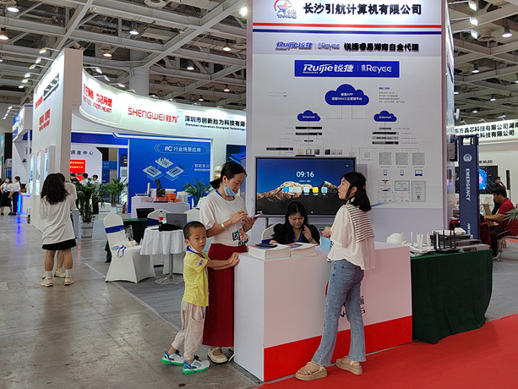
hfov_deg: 59.8
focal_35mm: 30
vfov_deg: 46.6
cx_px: 287
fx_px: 449
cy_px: 162
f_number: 1.9
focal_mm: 5.52
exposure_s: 1/100
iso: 459
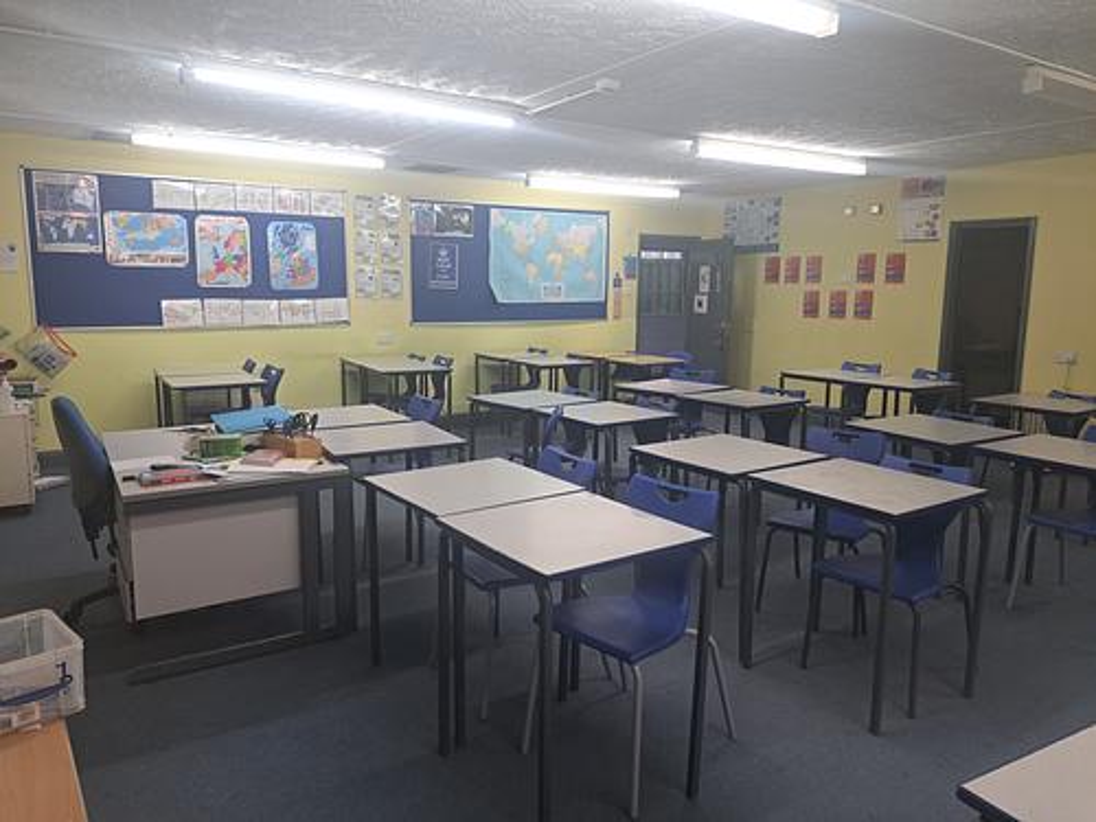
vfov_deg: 56.8
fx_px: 760
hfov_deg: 71.6
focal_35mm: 24
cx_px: 548
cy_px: 411
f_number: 1.8
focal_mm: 5.23
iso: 80
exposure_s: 1/50
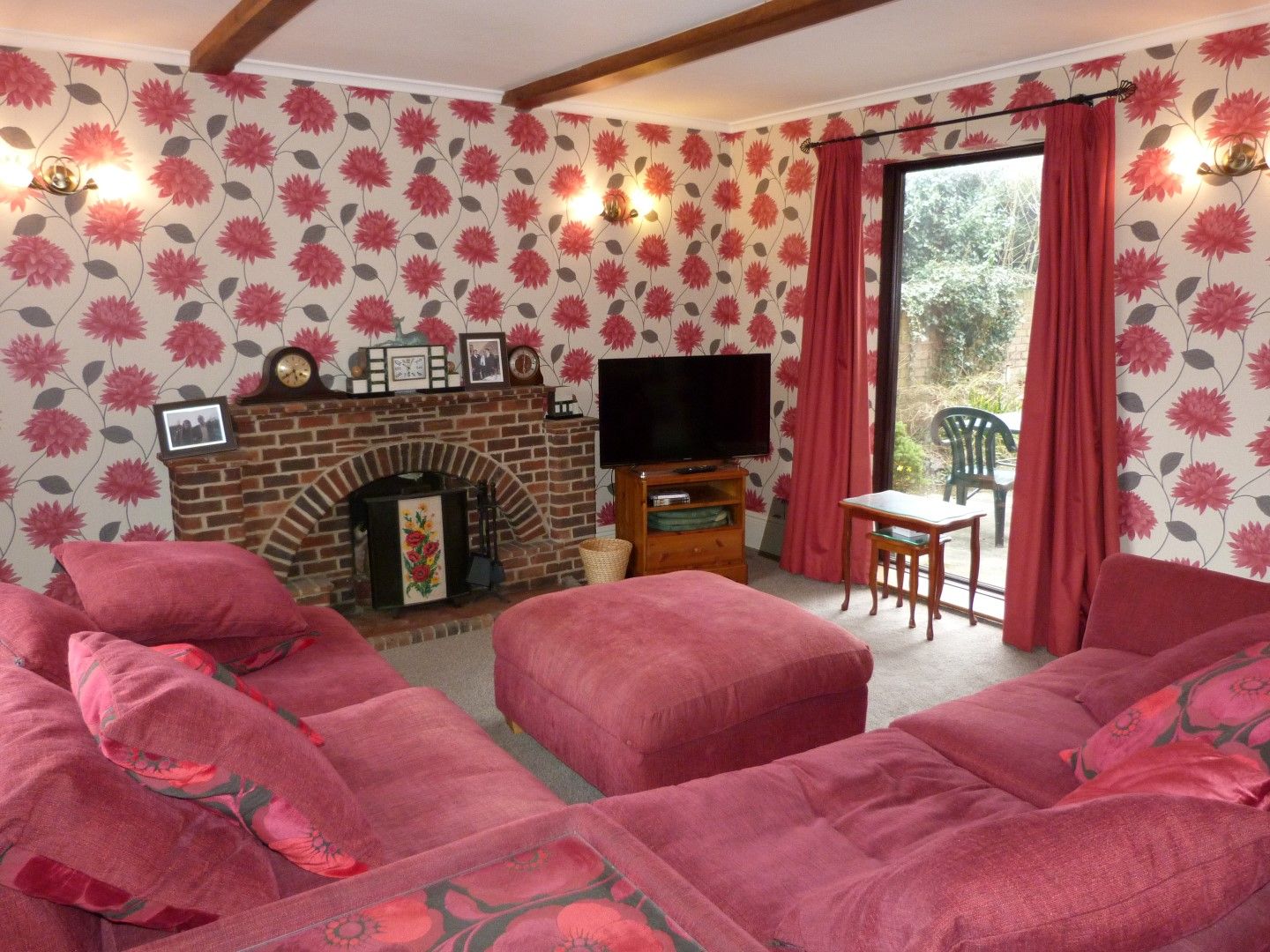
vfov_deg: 54.9
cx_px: 635
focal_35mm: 25
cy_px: 476
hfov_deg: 69.4
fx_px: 917
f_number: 2.8
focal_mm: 4.5
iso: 200
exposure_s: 1/60
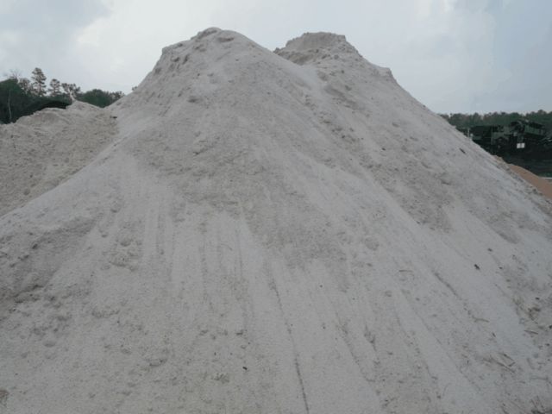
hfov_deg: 56.8
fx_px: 510
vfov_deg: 44.2
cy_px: 207
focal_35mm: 32
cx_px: 276
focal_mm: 5.8
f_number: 3
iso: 100
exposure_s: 1/400
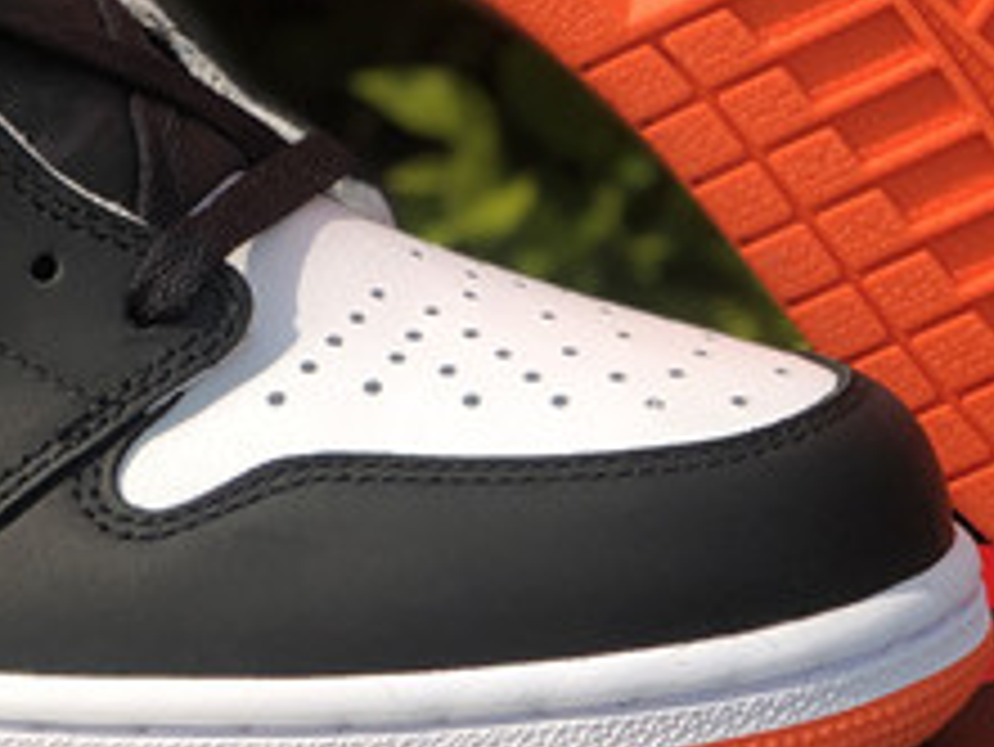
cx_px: 211
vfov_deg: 8.5
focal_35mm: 174
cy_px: -146
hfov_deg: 11.3
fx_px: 4999
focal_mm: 6
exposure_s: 1/762
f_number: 2.4
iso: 16
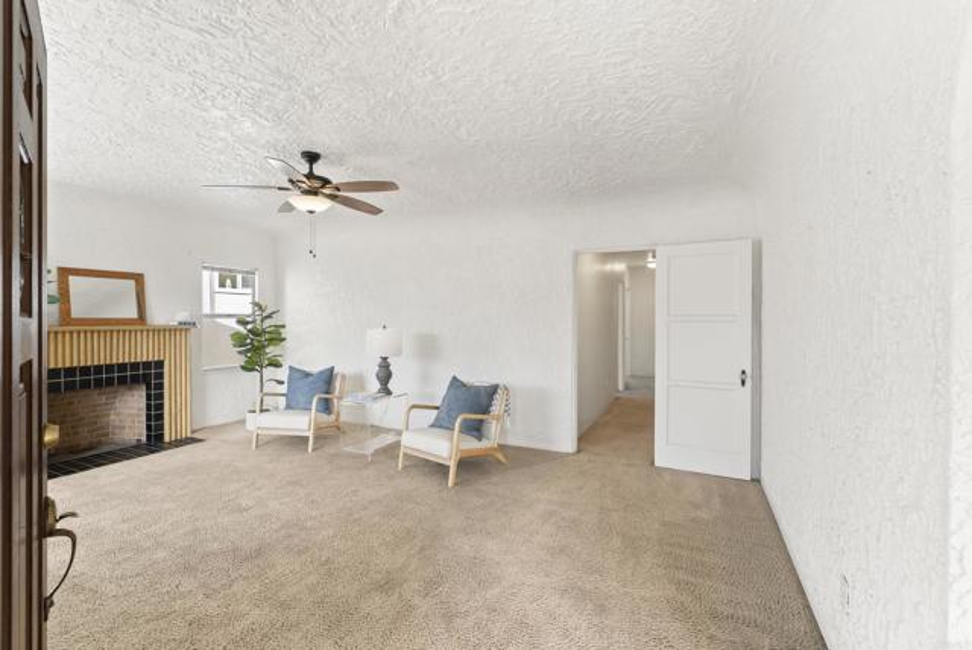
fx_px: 432
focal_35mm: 16
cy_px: 325
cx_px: 486
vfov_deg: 73.9
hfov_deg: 96.7
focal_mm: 16
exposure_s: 1/80
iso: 800
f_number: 7.1
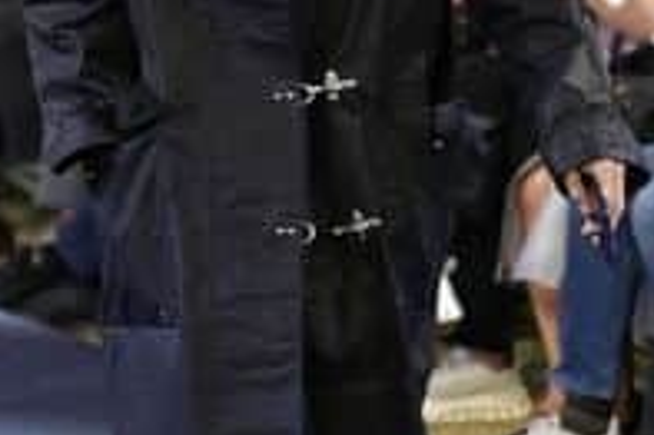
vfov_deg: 1.8
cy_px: -110
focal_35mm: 779
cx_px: -3
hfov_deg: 2.6
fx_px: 14140
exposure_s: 1/320
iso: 1250
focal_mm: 128
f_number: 2.8
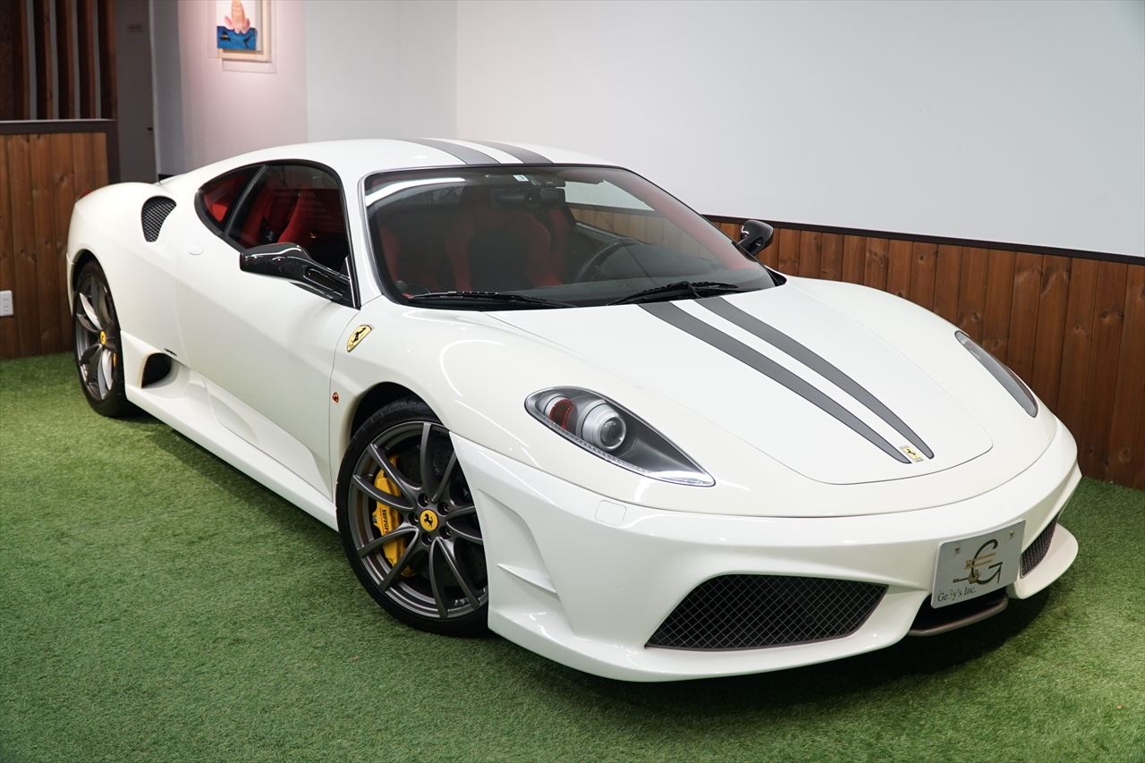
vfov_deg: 36.9
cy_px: 382
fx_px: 1145
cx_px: 572
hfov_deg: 53.1
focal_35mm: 36
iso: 400
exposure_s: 1/60
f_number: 4
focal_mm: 24
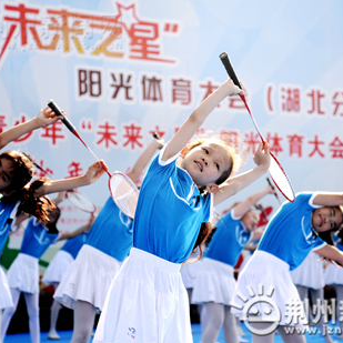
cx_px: 176
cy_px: 173
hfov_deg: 15.8
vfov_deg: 15.8
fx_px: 1233
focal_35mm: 110
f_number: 4.5
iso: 800
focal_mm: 85
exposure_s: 1/2500
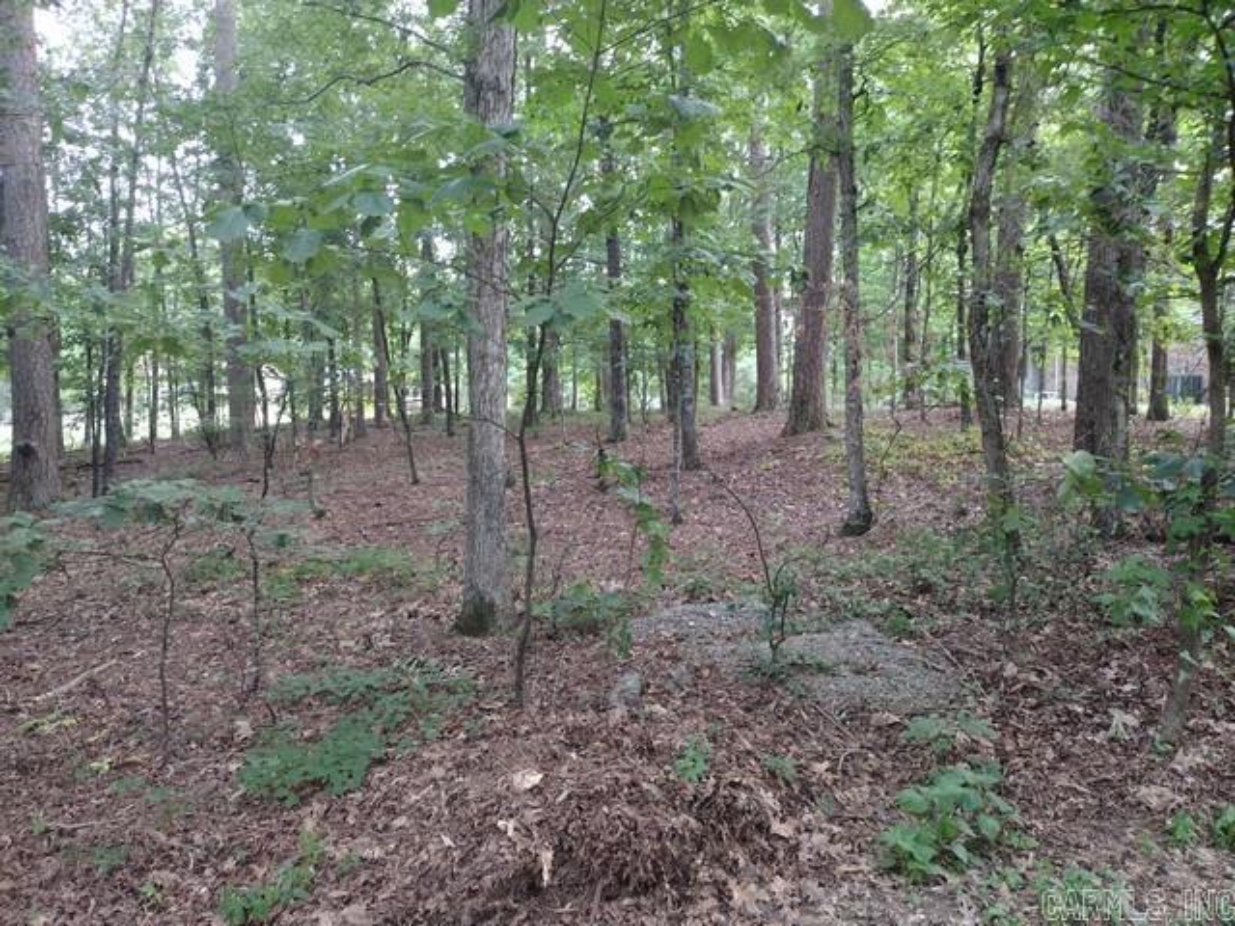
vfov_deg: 51.4
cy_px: 463
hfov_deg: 65.3
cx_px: 618
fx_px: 963
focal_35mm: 27
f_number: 1.7
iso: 481
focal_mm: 4.71
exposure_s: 1/40
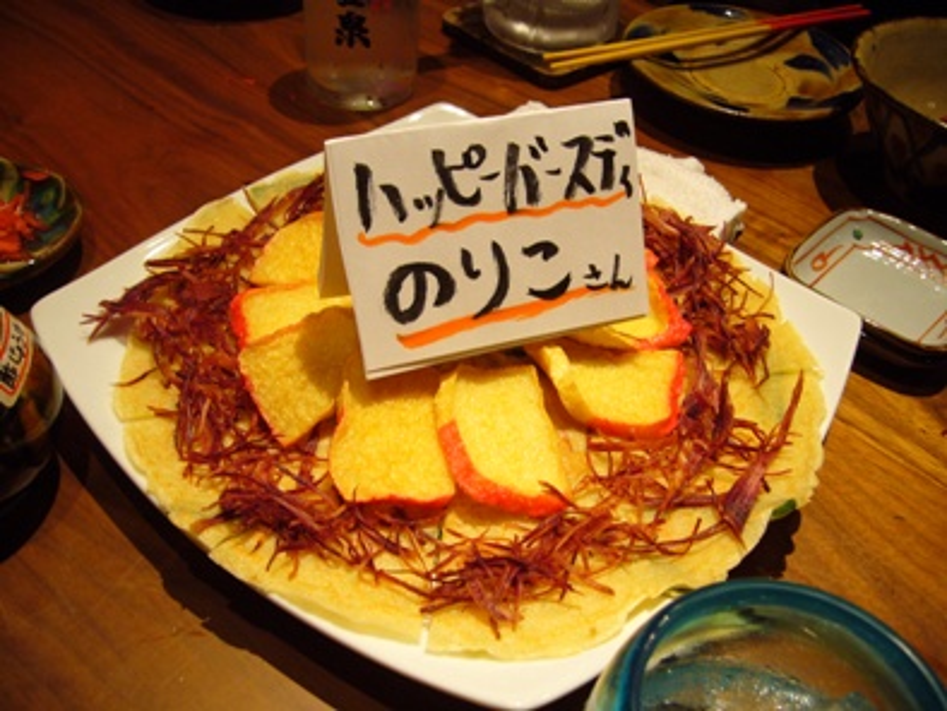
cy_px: 356
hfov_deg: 52.6
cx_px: 474
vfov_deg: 40.7
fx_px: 958
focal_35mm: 35
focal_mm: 5.8
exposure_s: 1/15
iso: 160
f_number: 2.8
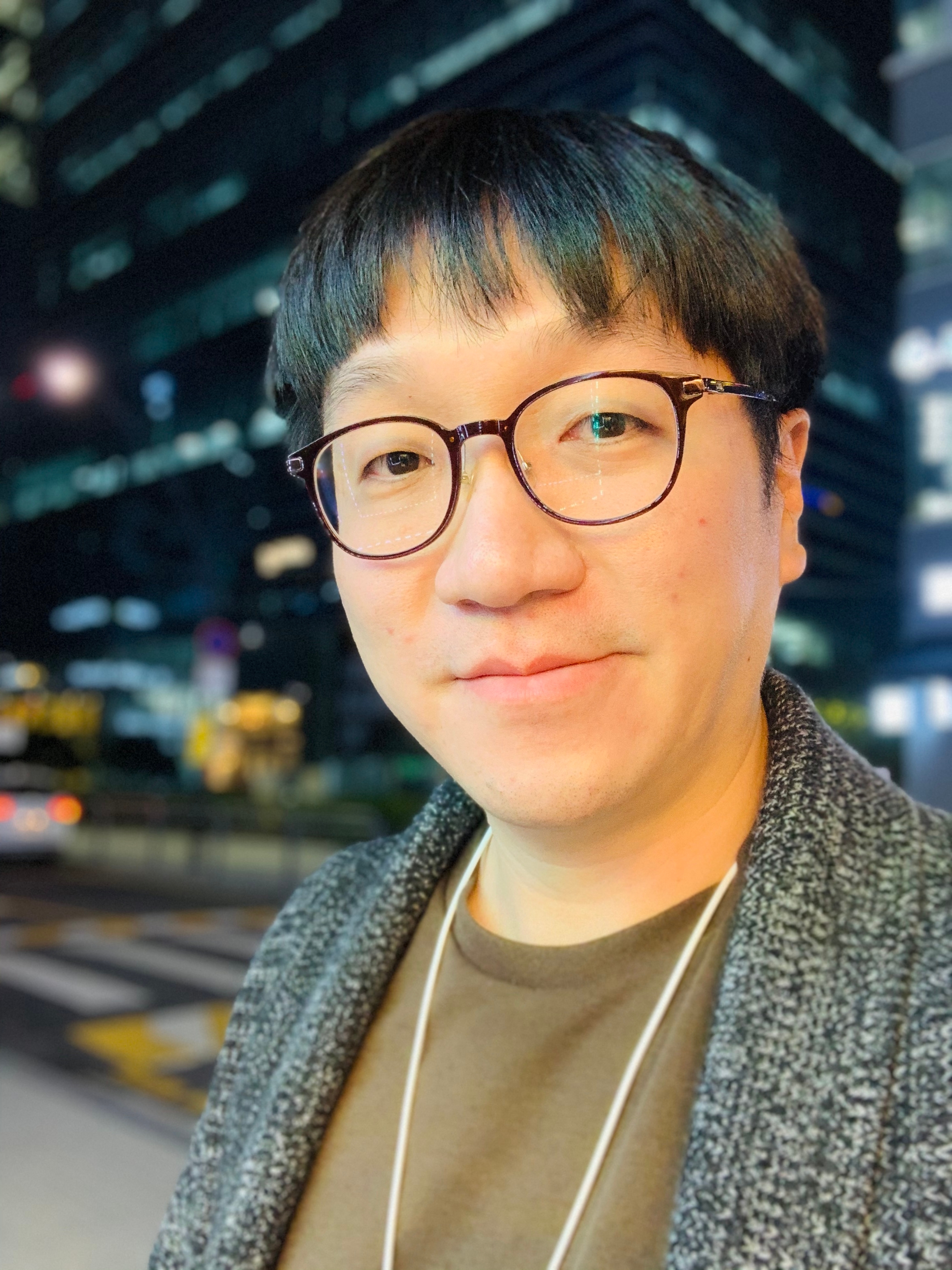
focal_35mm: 32
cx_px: 476
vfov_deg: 56.8
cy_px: 635
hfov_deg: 44.2
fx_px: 1173
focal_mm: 2.87
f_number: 2.2
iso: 250
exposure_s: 1/60
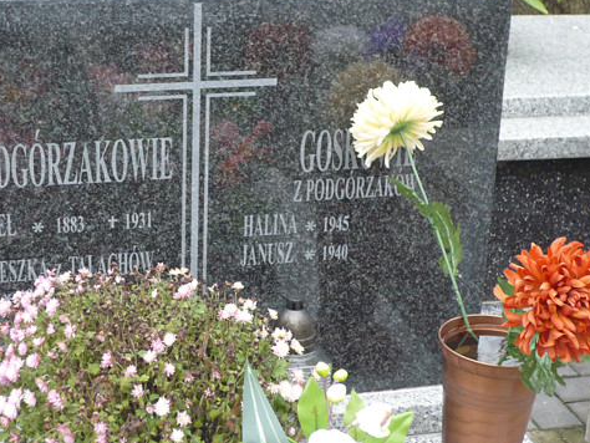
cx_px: 199
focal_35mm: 81
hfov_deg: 24.0
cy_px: 223
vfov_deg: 18.2
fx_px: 1381
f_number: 3.7
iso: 160
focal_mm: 9.9
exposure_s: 1/30
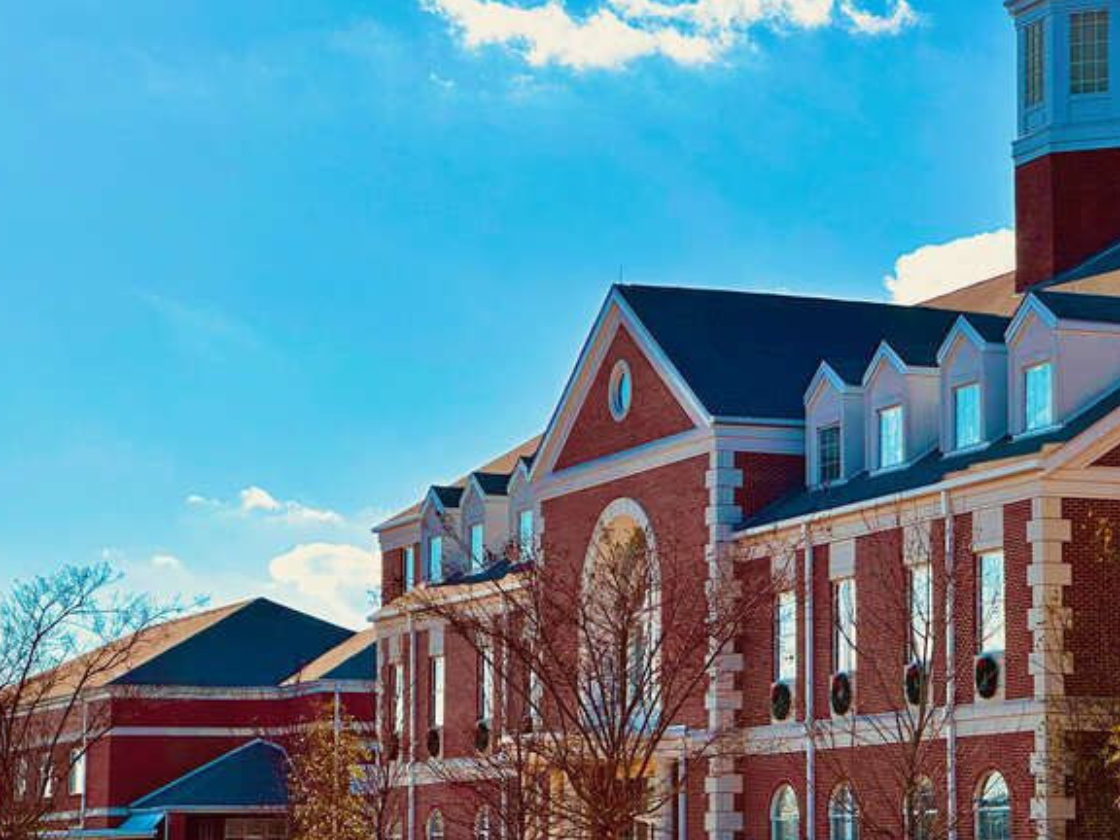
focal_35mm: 107
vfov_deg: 13.8
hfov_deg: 18.4
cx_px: 692
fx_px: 3462
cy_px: 459
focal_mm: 9
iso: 32
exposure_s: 1/2222
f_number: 2.8
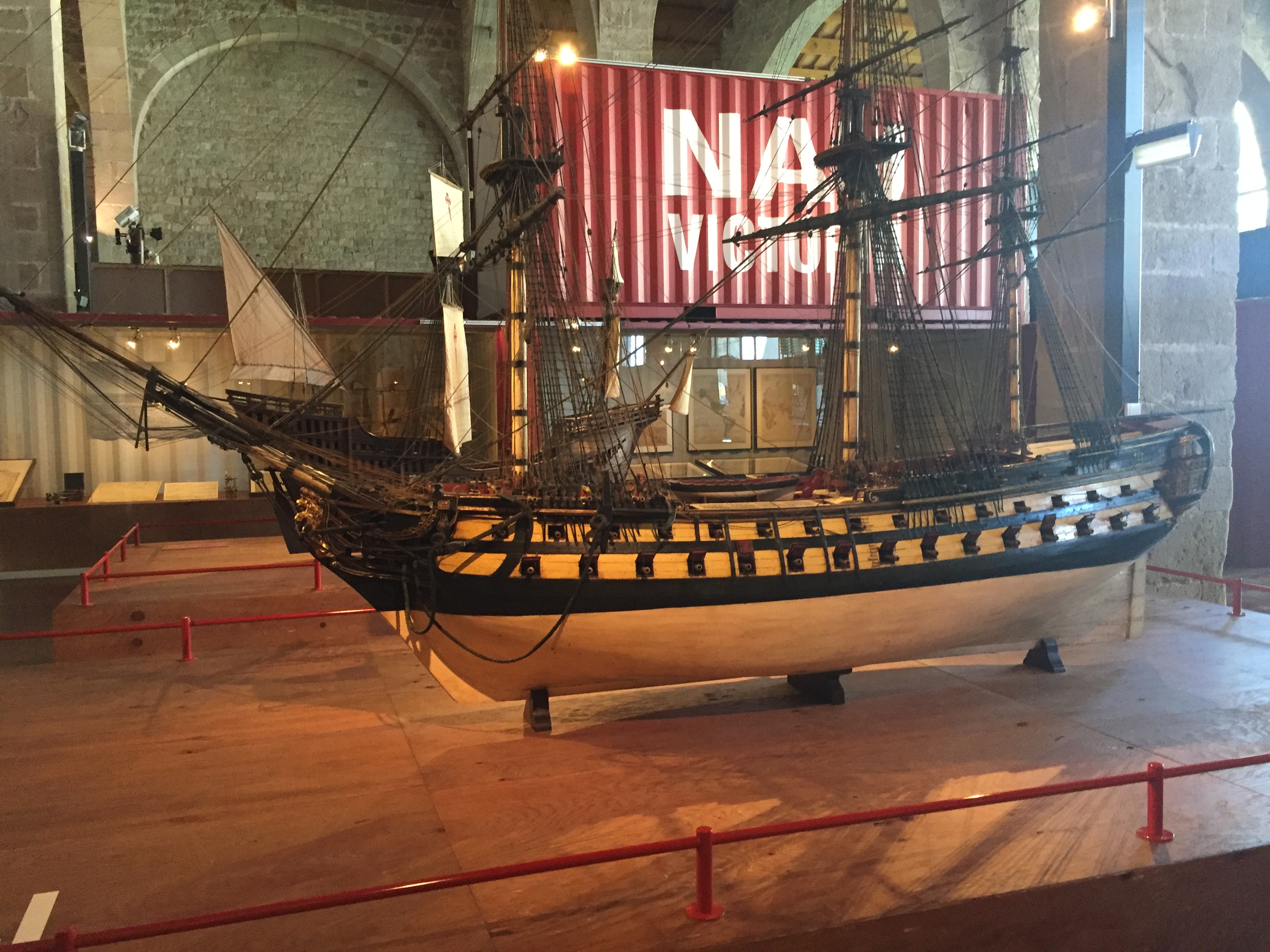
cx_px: 635
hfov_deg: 61.7
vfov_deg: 48.2
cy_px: 476
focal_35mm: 29
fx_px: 1064
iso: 250
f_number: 2.2
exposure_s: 1/25
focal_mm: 4.15
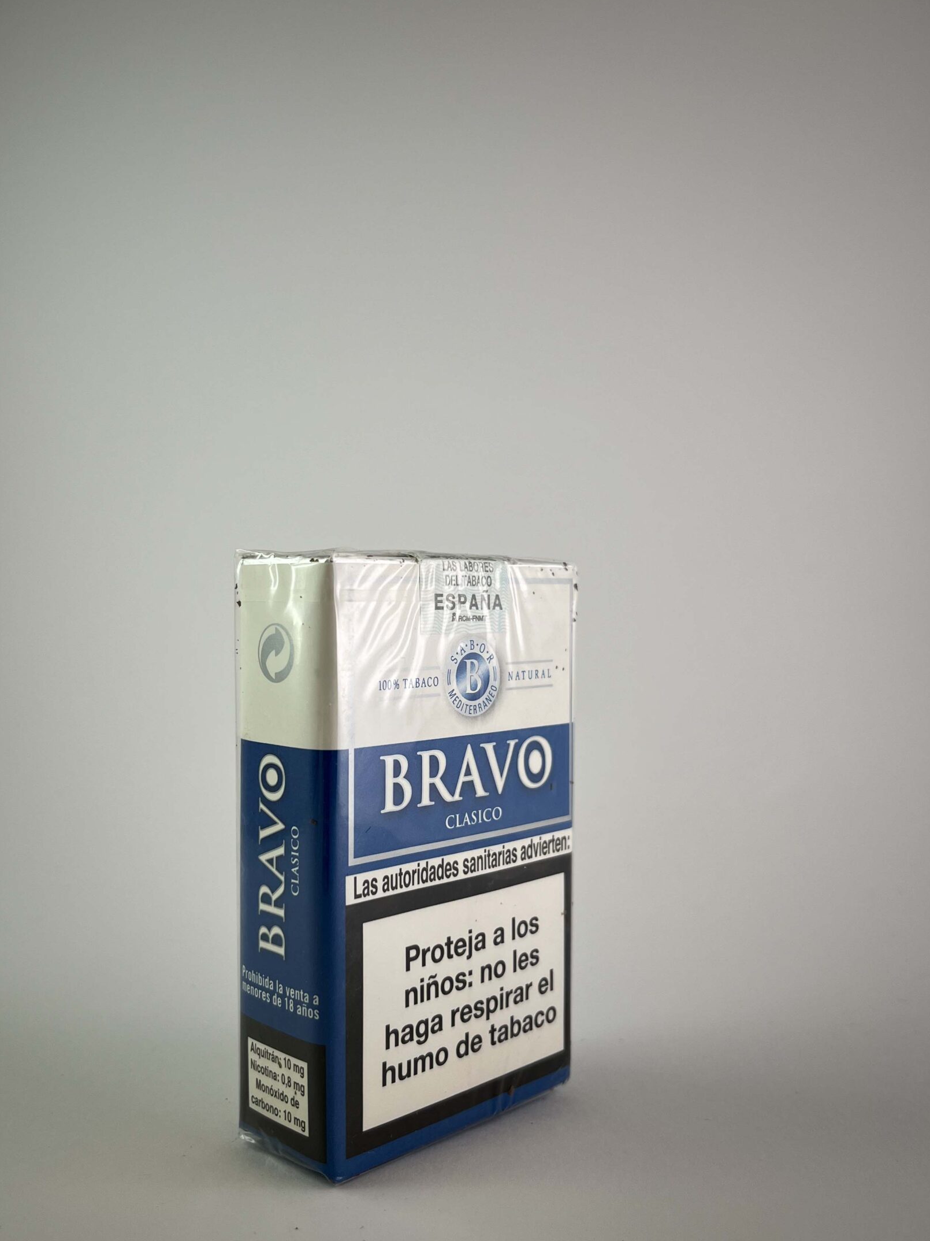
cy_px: 621
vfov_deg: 58.4
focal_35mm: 31
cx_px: 397
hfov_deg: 45.3
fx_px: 1111
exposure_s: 1/469
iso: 50
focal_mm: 5.1
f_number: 1.6
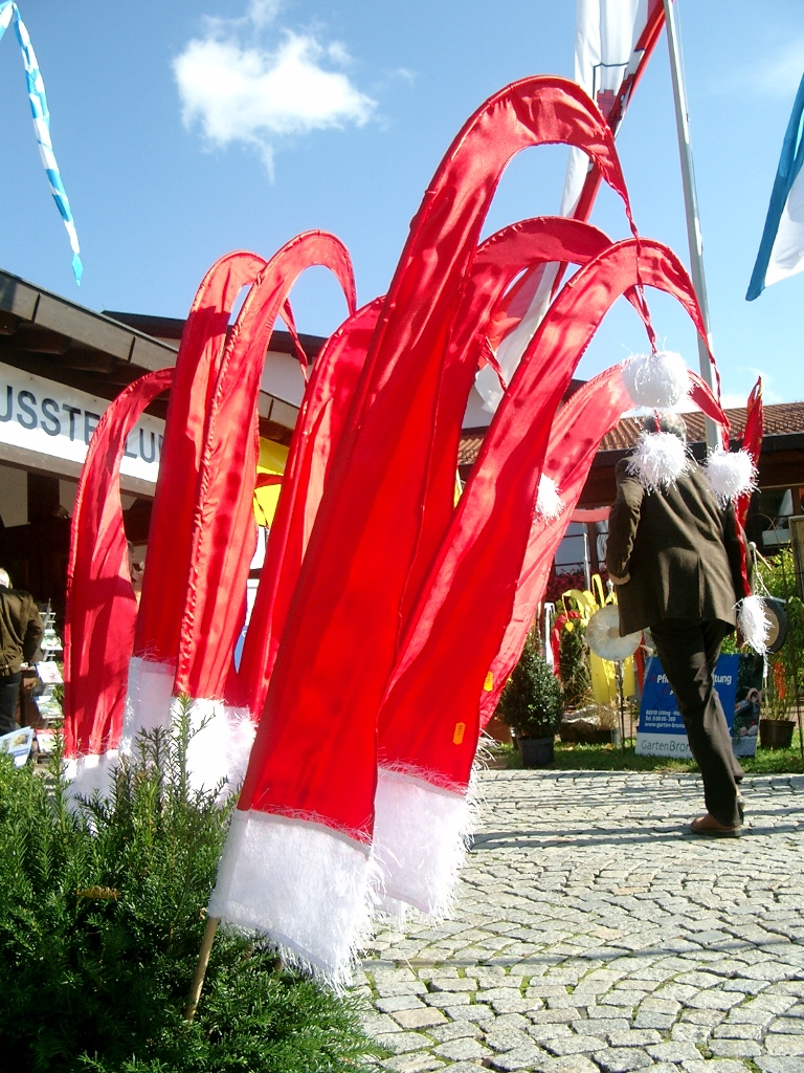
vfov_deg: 50.1
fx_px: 1146
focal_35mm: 37
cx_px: 402
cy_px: 536
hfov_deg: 38.7
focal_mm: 7.6
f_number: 5
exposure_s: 1/400
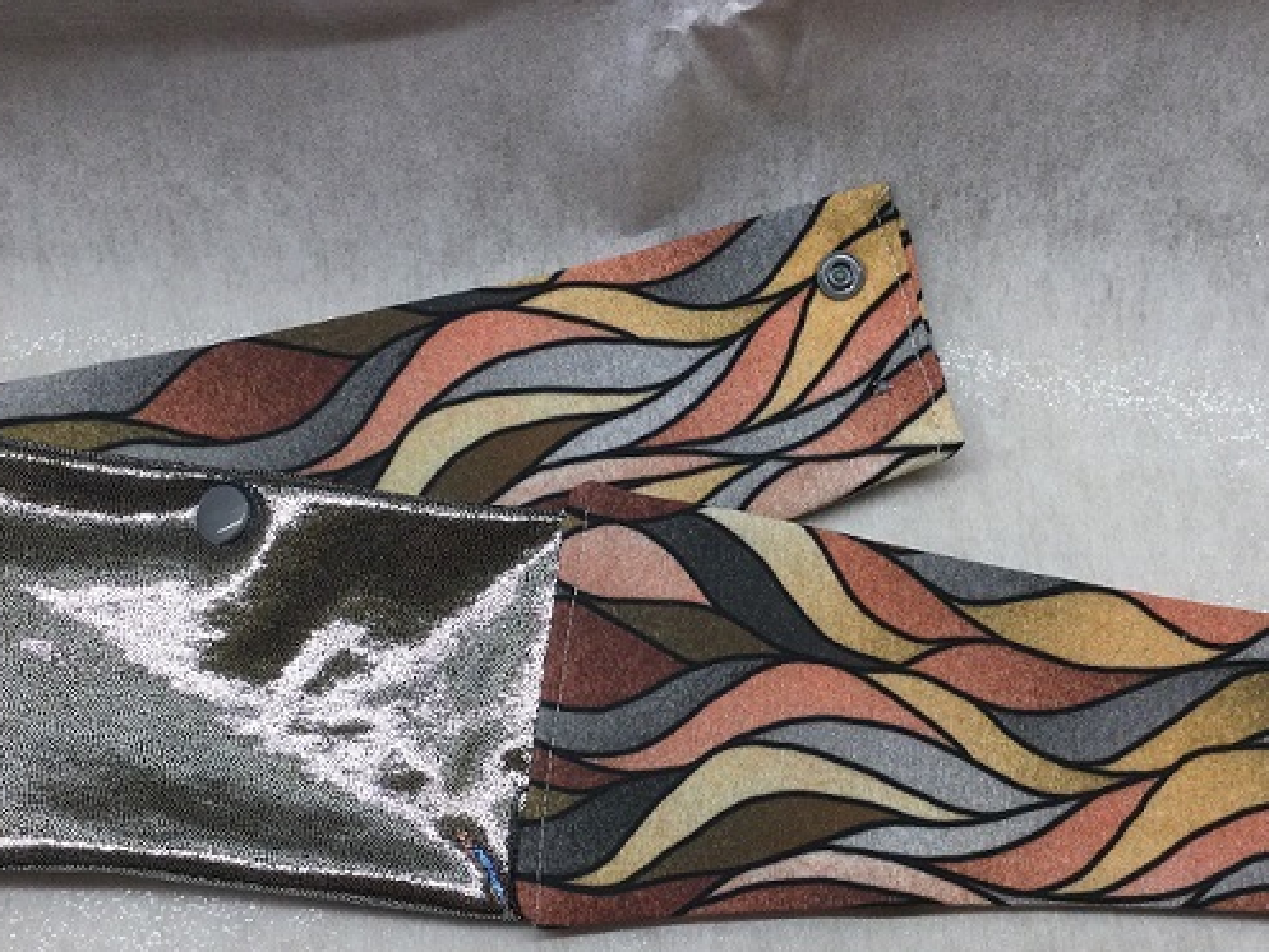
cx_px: 678
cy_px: 634
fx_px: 1577
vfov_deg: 33.3
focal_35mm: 43
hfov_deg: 43.8
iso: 32
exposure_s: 1/30
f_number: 2.4
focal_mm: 3.3
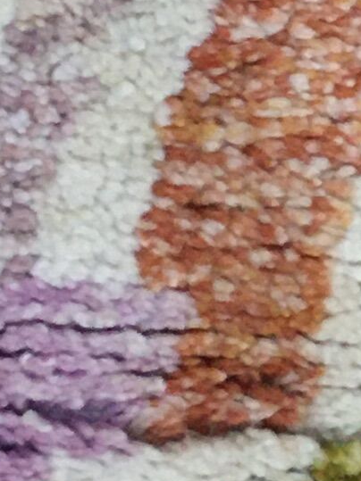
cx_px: 636
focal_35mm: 217
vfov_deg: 8.8
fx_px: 3019
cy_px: -381
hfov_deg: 6.7
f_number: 2.2
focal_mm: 4.15
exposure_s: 1/33
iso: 160
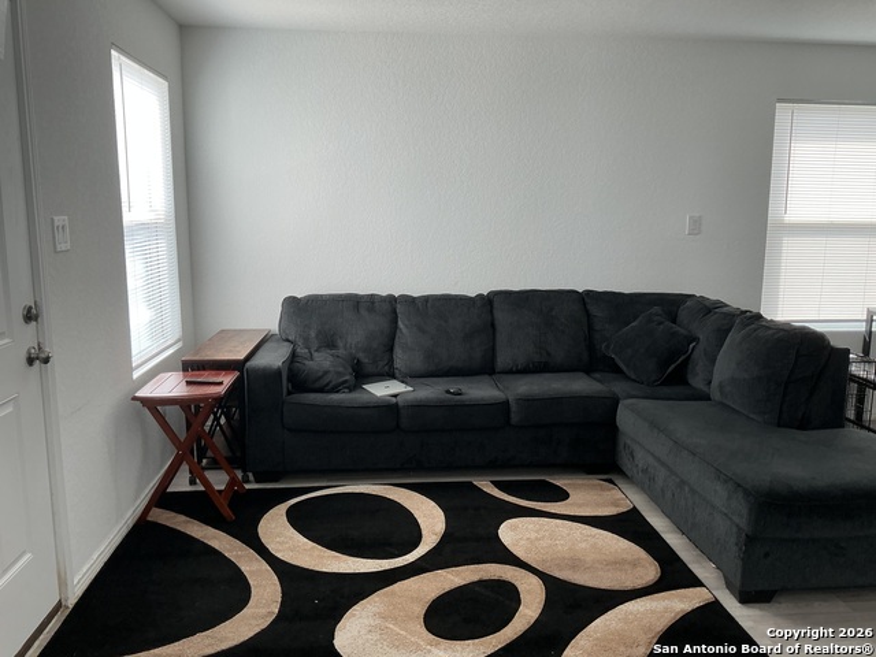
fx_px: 734
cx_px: 438
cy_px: 328
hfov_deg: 61.7
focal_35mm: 29
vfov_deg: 48.2
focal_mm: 3
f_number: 1.8
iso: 32
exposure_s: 1/120
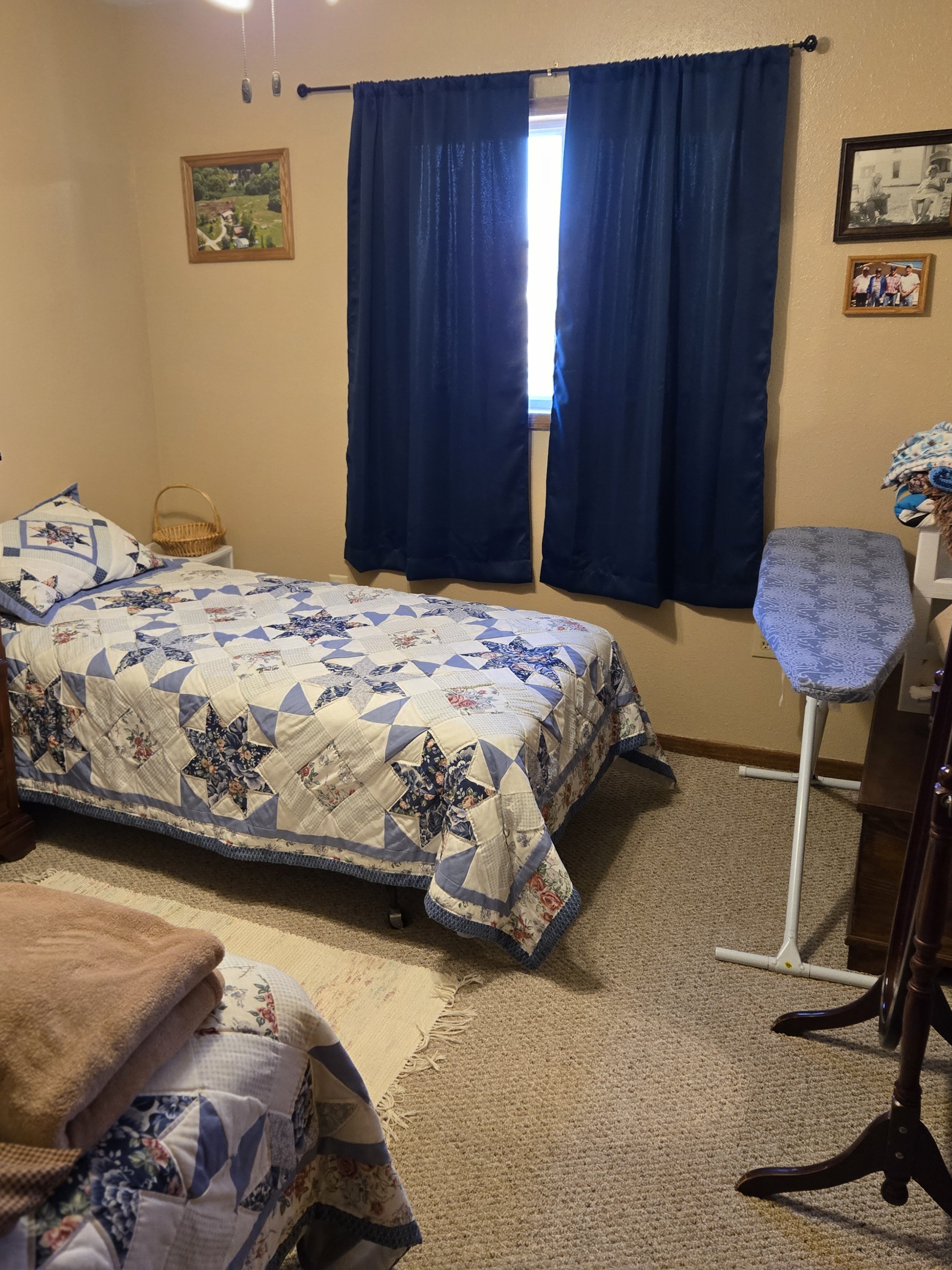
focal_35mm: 31
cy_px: 629
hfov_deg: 45.2
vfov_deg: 58.4
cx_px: 376
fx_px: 1137
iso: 500
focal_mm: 5.4
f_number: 1.8
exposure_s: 1/120
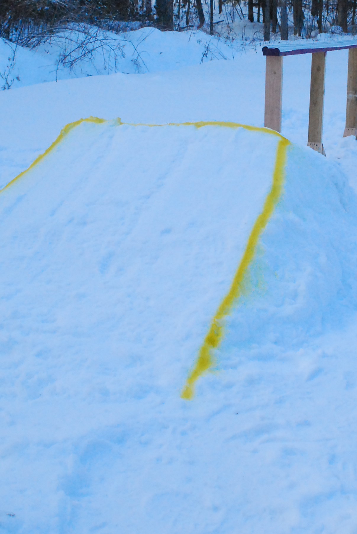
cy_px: 108
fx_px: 860
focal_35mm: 58
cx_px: 241
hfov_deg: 23.3
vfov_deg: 33.5
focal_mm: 18
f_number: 5.6
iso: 1600
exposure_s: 1/1600
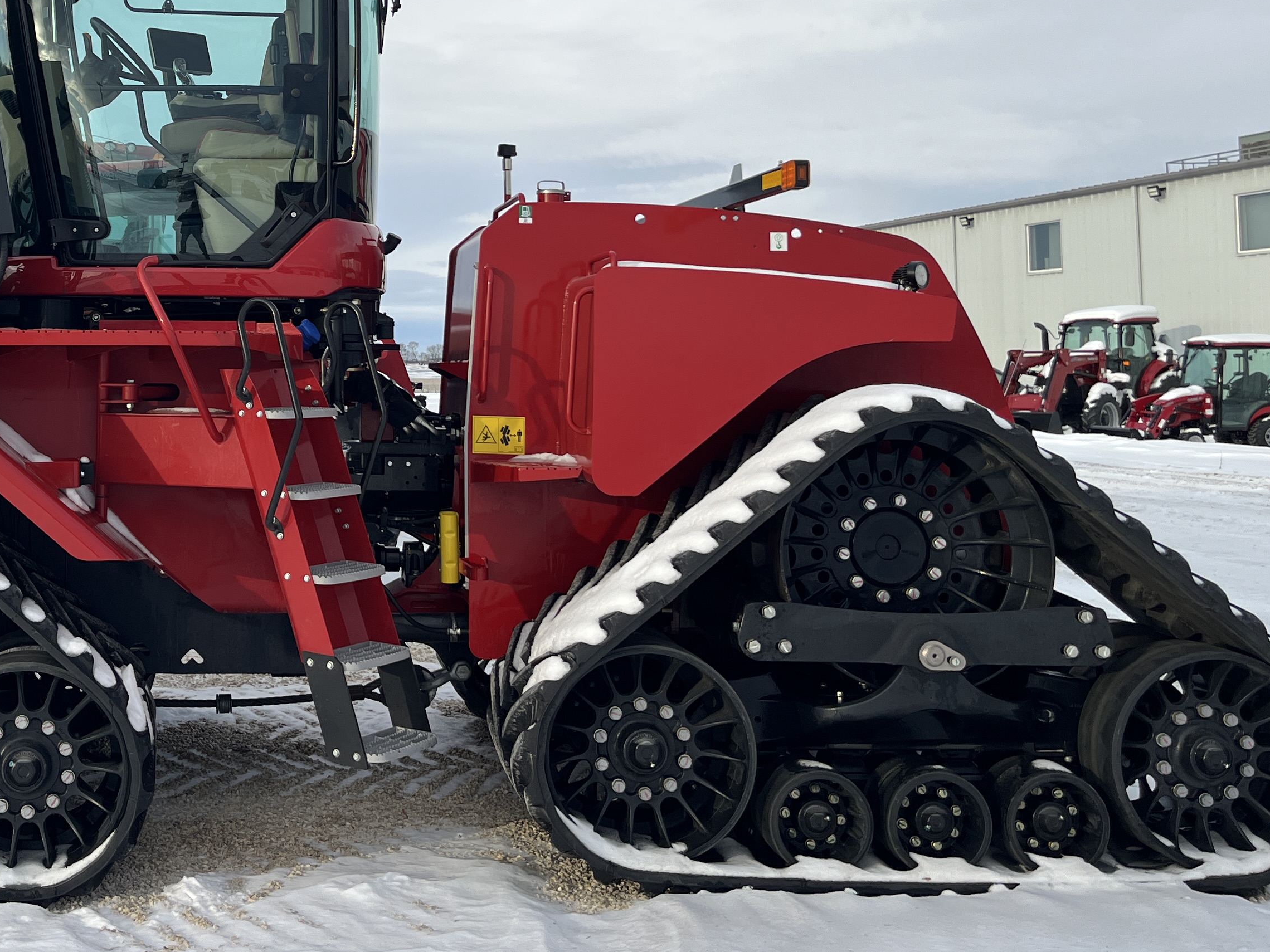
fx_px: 1688
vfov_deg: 30.8
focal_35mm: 46
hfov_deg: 39.7
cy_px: 194
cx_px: 269
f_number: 1.6
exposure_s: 1/2101
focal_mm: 5.1
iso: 50
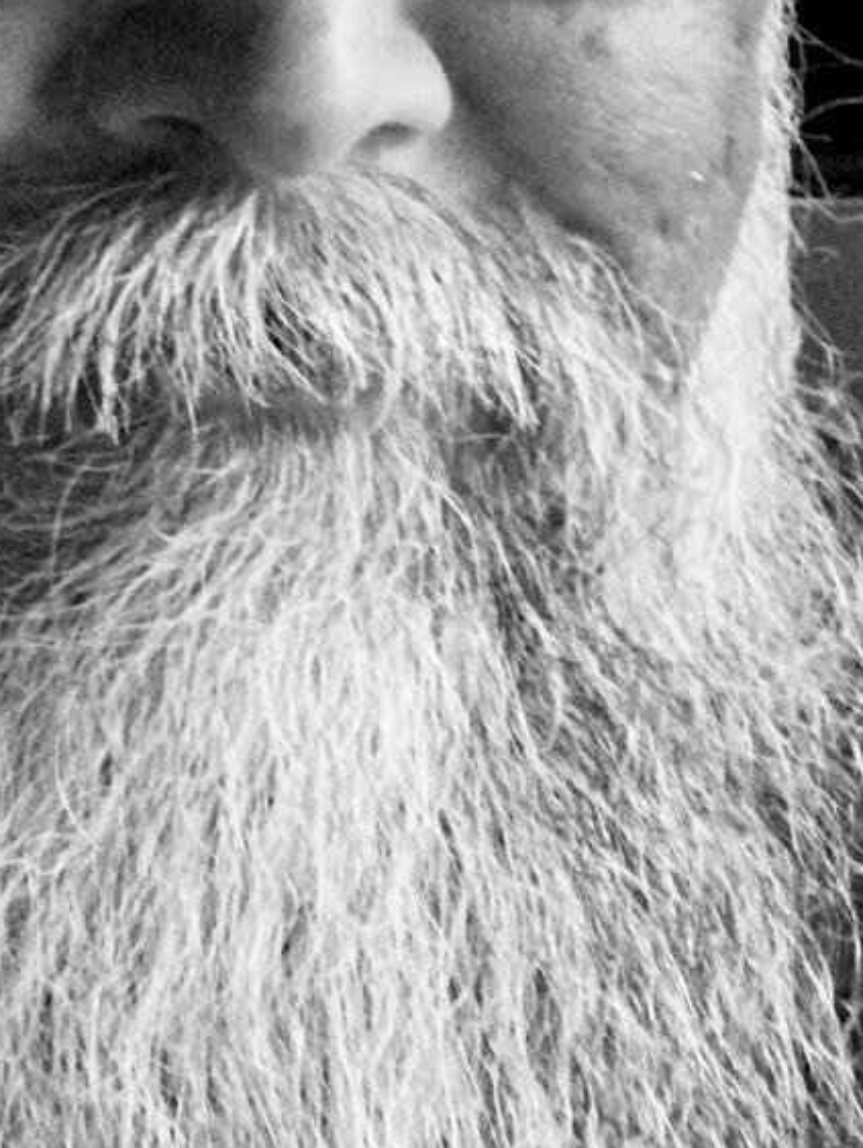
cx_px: 208
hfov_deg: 14.6
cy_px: 92
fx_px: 3354
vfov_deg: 19.1
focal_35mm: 101
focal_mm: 2.87
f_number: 2.2
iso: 1000
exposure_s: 1/15
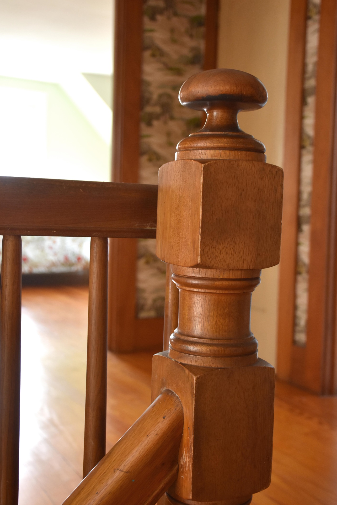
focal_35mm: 49
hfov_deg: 27.5
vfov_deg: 40.3
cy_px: 241
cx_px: 158
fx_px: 688
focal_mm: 30
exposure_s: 1/60
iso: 800
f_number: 4
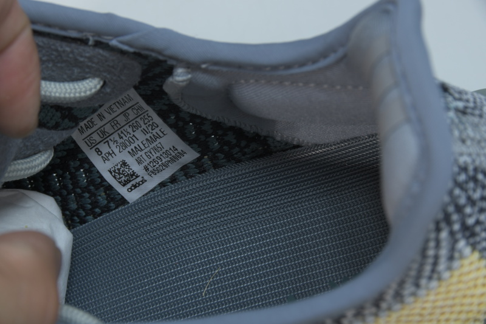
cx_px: 243
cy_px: 162
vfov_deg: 8.2
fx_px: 2267
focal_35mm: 168
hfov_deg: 12.2
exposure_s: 1/250
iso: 200
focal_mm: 112
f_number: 13
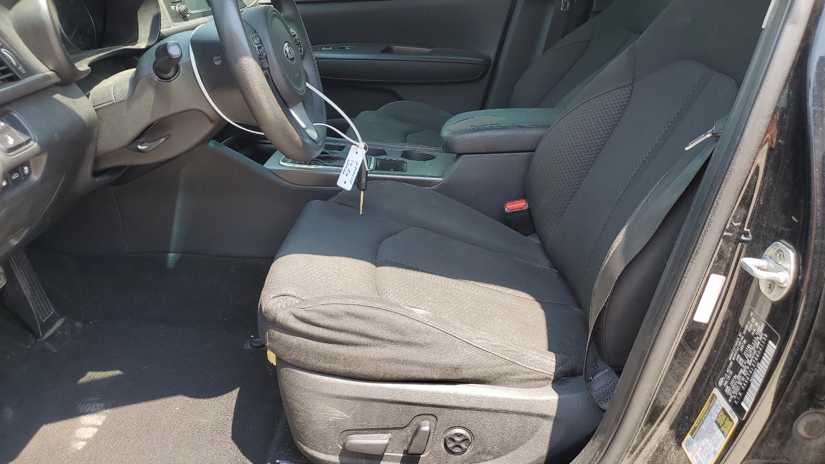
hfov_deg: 66.1
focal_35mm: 29
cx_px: 409
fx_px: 634
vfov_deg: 39.7
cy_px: 153
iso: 50
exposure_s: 1/417
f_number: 1.5
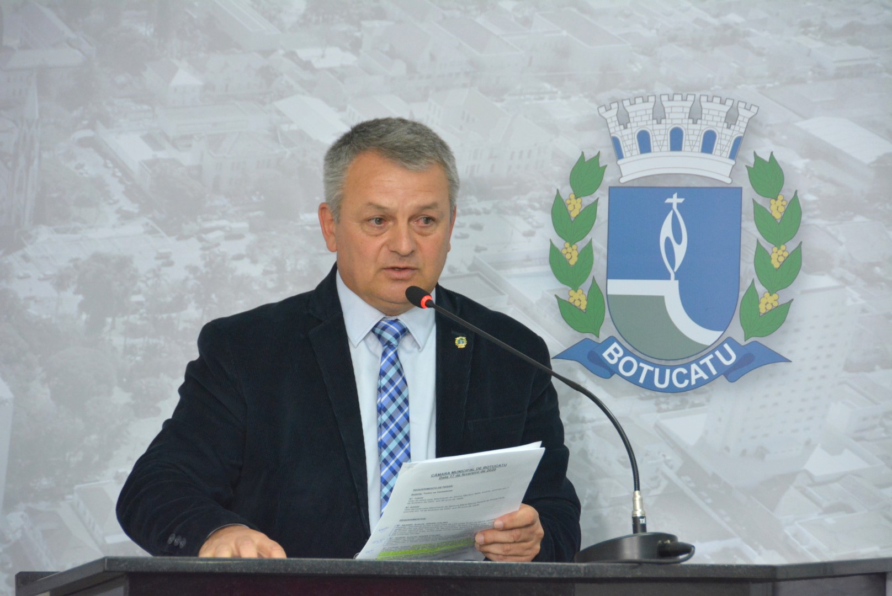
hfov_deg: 9.1
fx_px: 5579
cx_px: 446
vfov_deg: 6.1
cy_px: 298
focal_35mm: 225
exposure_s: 1/125
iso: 1600
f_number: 5.6
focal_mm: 150
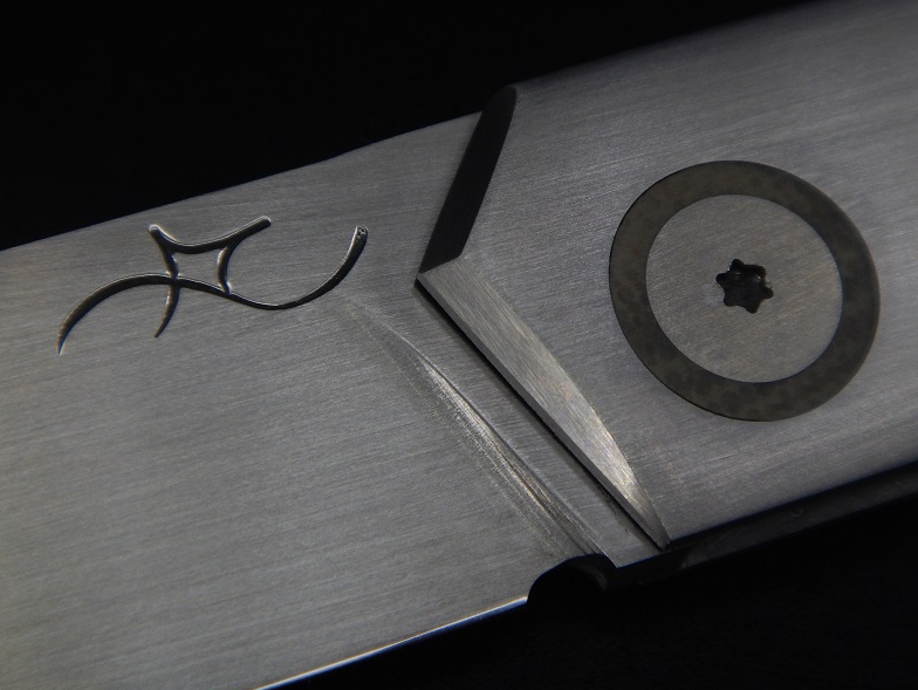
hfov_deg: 18.4
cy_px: 298
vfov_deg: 13.8
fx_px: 2839
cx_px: 487
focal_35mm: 107
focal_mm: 16.4
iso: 200
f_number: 4.5
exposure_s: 1/30
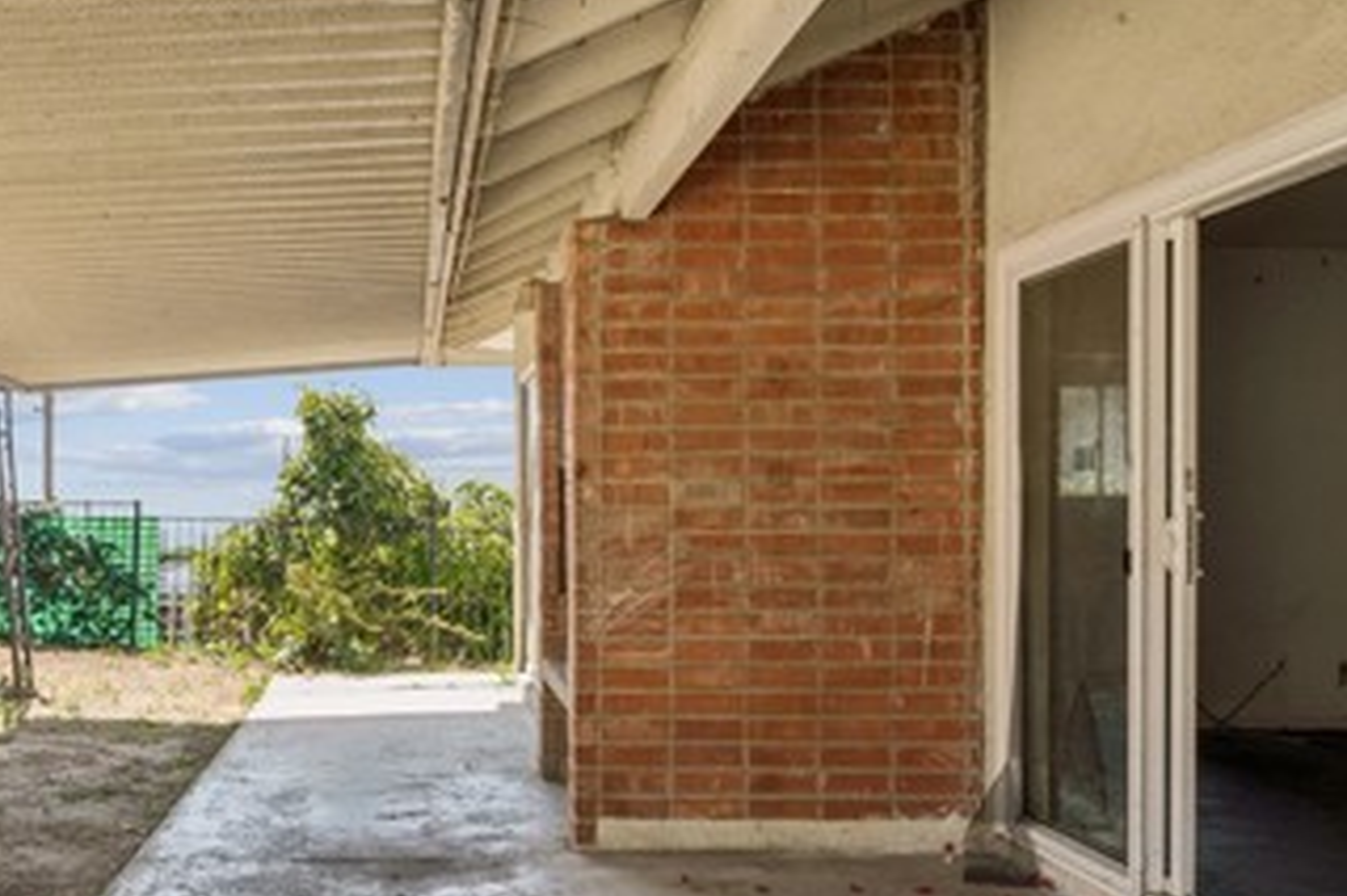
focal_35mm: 38
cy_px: 505
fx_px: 1429
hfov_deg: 49.0
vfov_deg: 34.8
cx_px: 379
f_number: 22
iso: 100
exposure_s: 1/6
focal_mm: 19.1
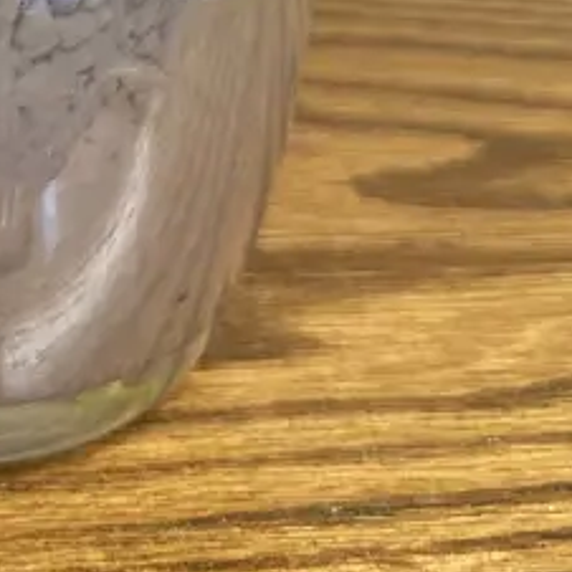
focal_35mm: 96
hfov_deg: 17.8
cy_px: -602
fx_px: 1795
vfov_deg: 14.6
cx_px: 46
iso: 200
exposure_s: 1/100
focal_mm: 6.86
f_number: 1.78
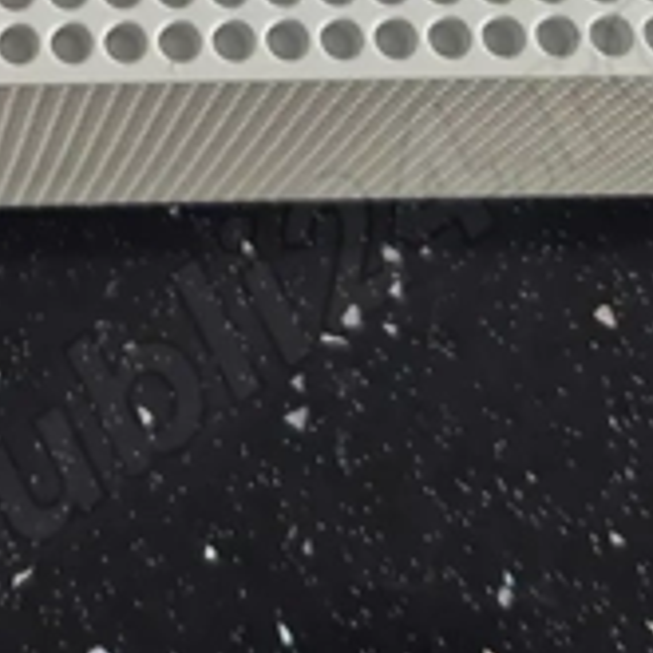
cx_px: -174
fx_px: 2625
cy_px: -641
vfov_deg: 12.5
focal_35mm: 123
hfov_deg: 13.7
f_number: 1.8
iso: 320
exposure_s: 1/100
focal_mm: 5.4
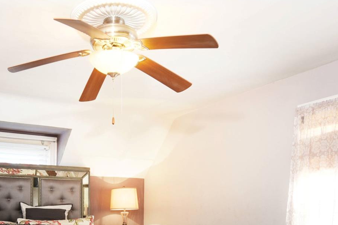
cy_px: 213
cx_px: 107
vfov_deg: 33.5
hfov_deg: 50.6
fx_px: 349
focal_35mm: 37
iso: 320
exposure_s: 1
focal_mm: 11
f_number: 9
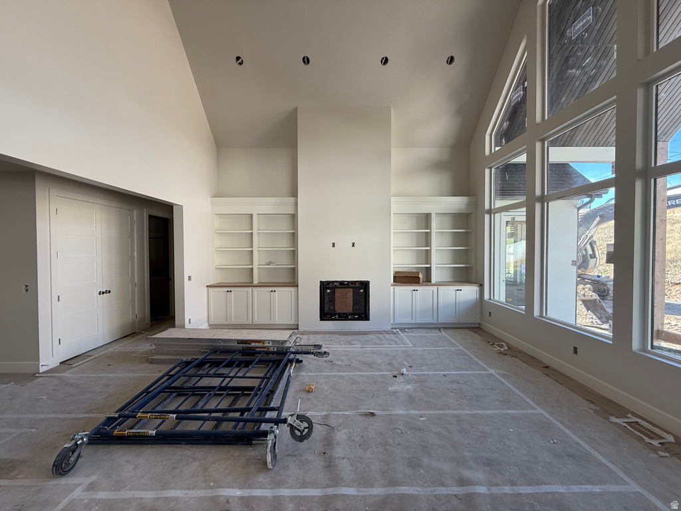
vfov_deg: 85.7
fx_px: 275
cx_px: 340
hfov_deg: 102.1
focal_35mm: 14
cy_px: 256
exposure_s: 1/99
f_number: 2.2
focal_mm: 2.22
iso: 80
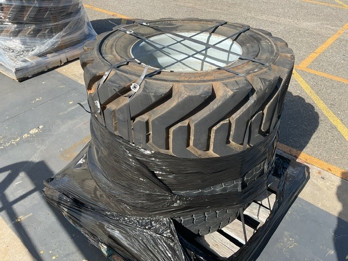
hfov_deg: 61.7
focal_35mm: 29
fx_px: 292
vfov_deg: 48.2
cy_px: 130
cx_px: 174
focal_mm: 3
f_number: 1.8
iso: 16
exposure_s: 1/1144
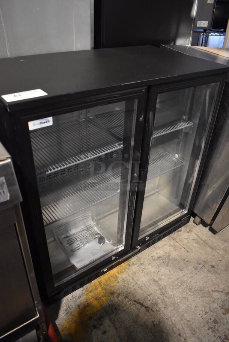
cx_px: 114
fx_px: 257
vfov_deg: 67.3
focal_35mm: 27
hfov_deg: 48.0
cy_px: 171
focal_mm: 18
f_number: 3.5
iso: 4500
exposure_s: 1/125
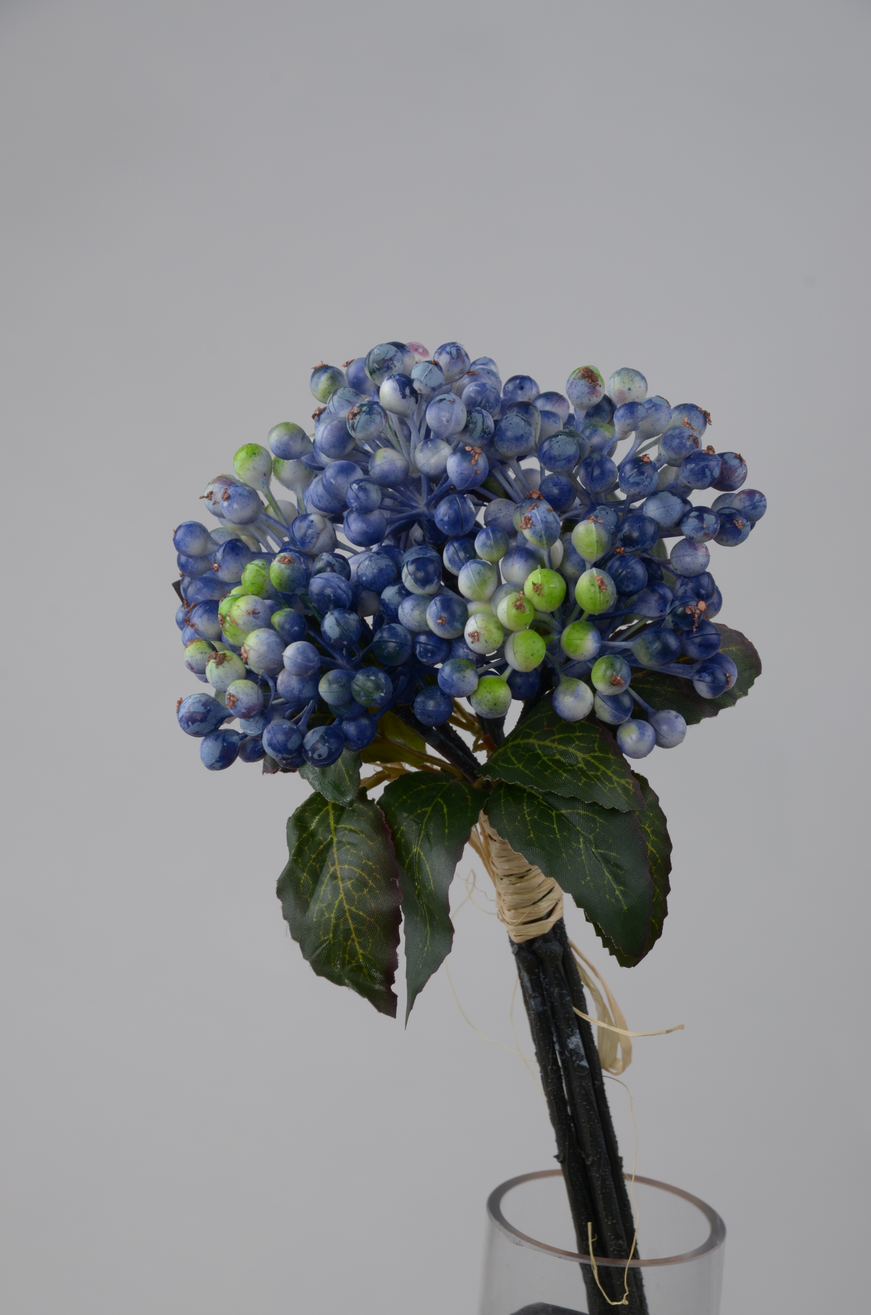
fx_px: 4374
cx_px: 436
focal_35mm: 120
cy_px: 658
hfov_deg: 11.4
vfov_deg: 17.1
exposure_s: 1/125
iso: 125
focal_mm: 80
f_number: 10
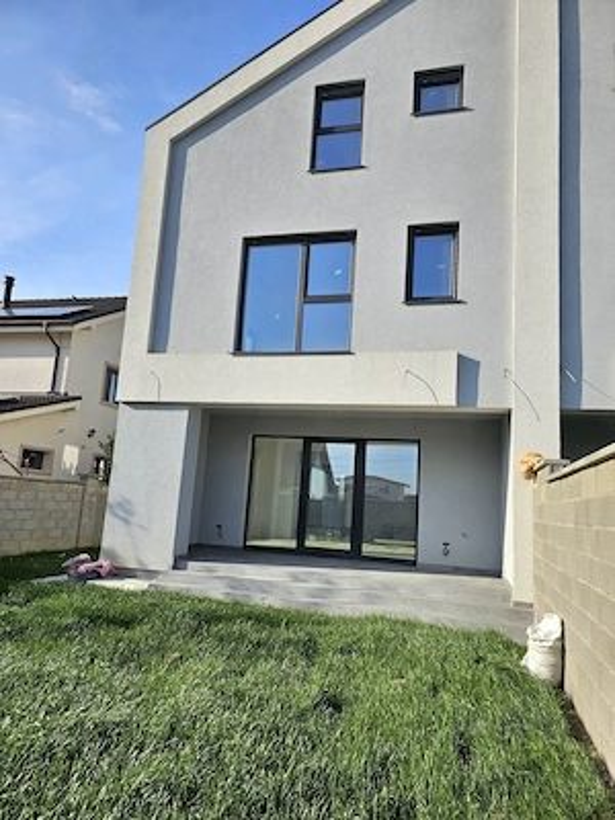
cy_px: 410
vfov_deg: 73.9
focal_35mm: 23
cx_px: 308
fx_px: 545
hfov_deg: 58.9
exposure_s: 1/909
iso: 10
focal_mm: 6.3
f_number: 1.7
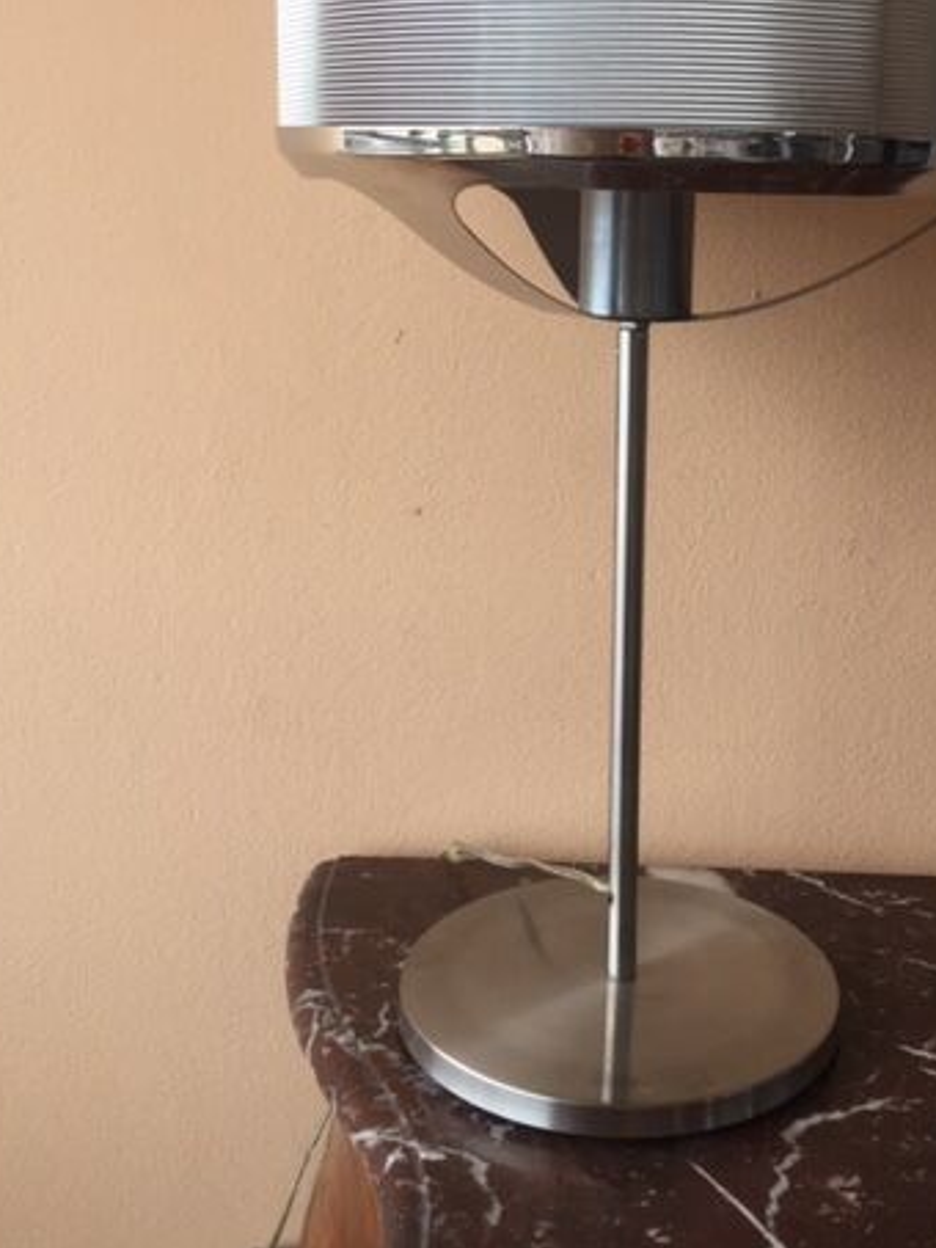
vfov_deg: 44.9
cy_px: 391
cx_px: 619
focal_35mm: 41
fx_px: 1477
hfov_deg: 34.8
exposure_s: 1/123
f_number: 2.2
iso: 32
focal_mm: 4.15
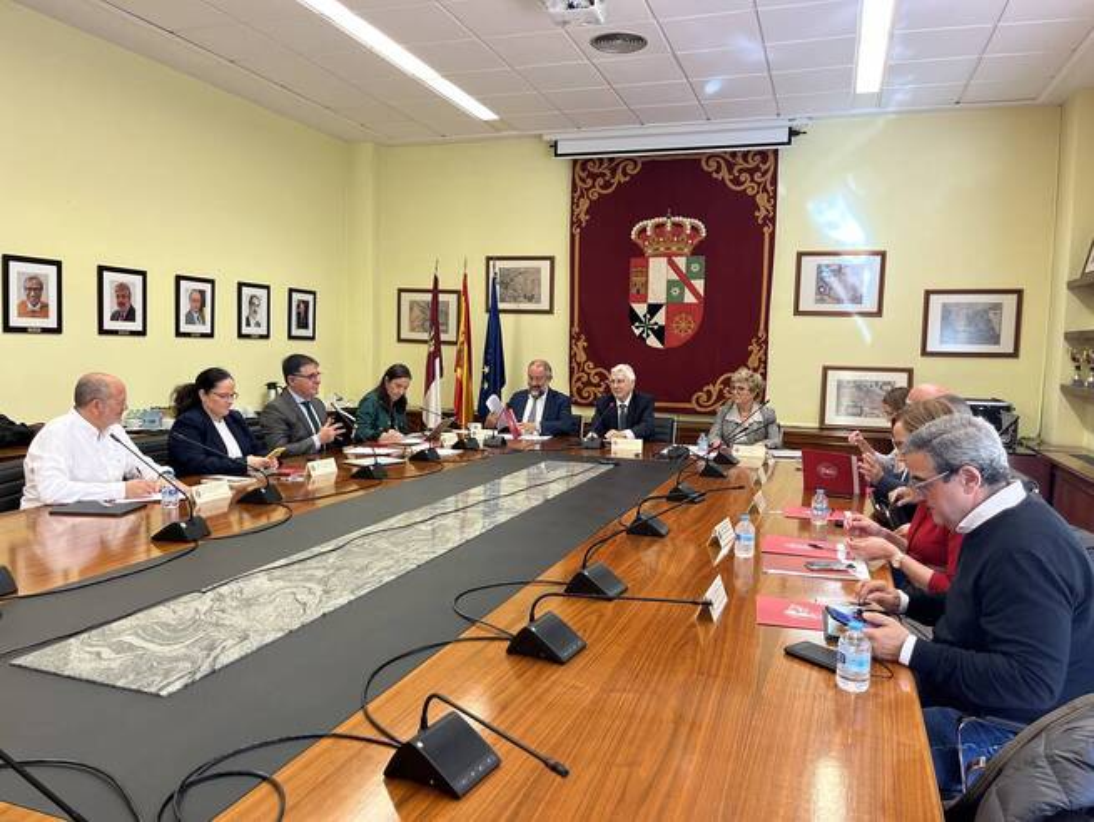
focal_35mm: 26
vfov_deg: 53.1
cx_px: 547
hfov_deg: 67.3
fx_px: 822
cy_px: 411
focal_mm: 5.1
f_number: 1.6
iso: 125
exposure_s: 1/100
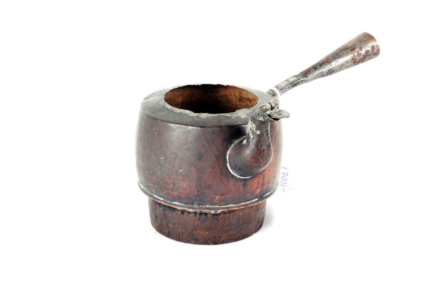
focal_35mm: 105
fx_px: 1253
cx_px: 214
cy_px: 144
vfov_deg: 13.1
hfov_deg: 19.4
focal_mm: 70
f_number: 6.3
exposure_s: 1/6
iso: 100
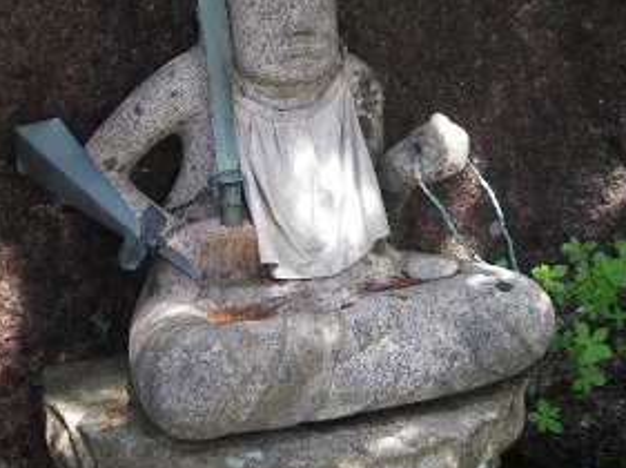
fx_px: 939
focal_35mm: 52
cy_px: 172
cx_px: 207
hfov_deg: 36.5
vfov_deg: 27.9
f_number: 3.3
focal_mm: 6.3
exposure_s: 1/30
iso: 64
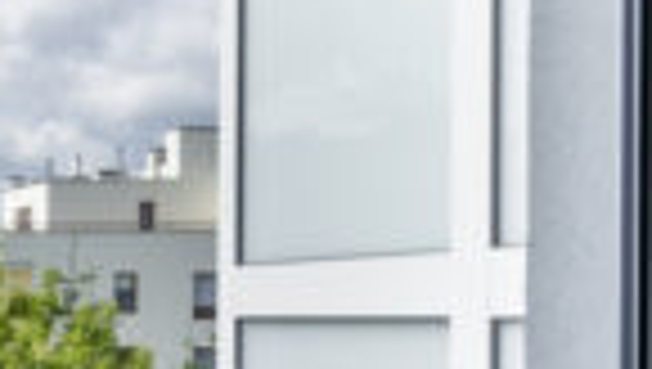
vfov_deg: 14.0
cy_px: 313
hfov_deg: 16.5
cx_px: -755
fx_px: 1489
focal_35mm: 86
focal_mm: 14
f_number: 11
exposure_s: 1/100
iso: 100
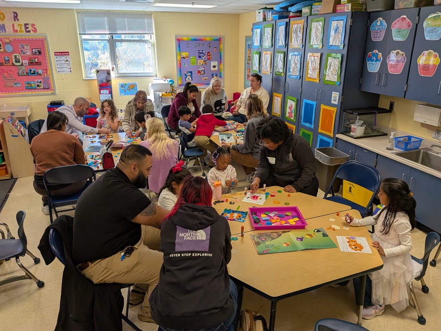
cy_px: 160
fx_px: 318
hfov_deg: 69.4
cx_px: 221
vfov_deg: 54.9
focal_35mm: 25
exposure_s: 1/100
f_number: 1.7
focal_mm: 4.53
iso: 33
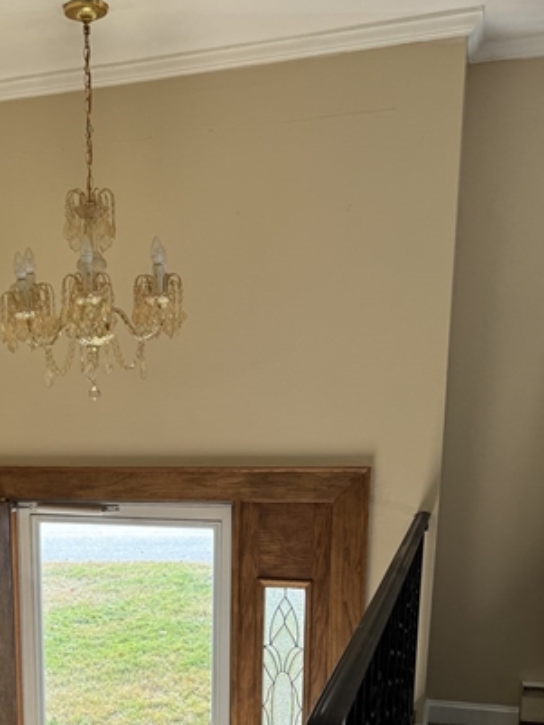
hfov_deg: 30.7
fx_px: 963
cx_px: 99
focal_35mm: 46
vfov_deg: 39.1
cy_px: 613
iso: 80
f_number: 1.78
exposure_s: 1/287
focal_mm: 6.76
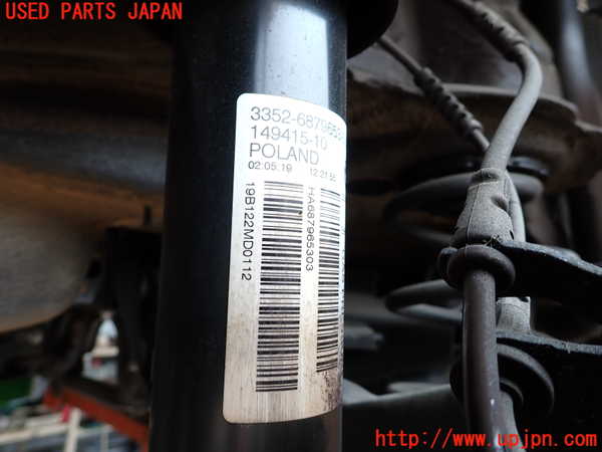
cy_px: 226
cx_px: 301
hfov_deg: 69.4
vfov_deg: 54.9
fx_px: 435
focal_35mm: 25
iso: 100
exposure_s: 1/250
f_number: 2.8
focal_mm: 4.5
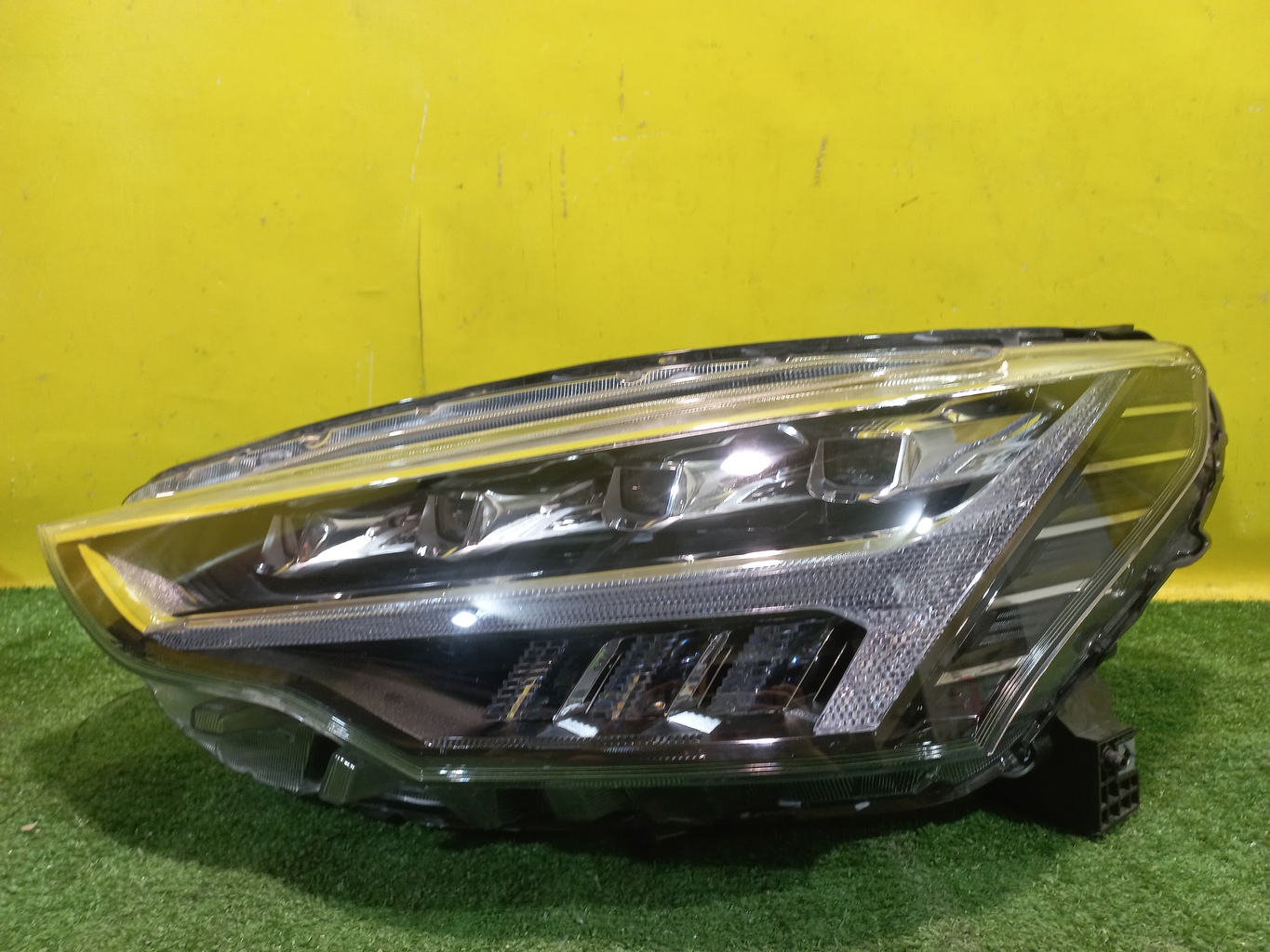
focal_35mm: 25
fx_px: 917
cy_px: 476
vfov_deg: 54.9
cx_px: 635
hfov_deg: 69.4
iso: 160
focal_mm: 4.6
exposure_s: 1/33.3
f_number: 1.8
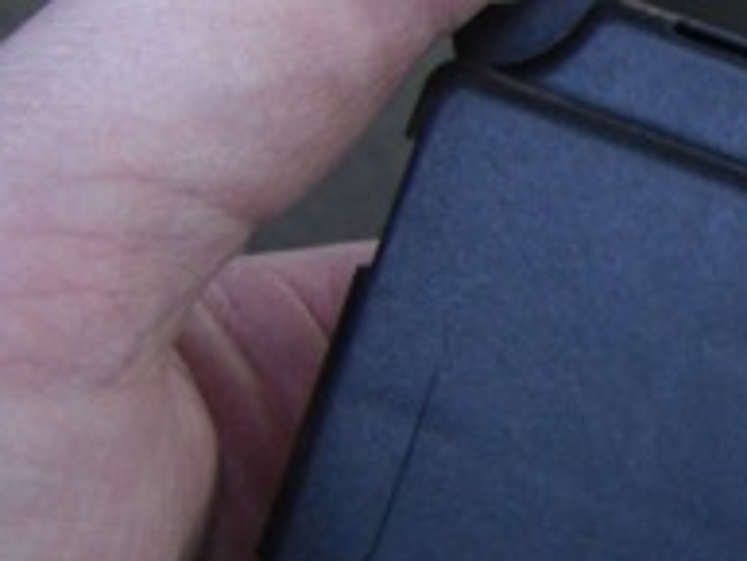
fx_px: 2548
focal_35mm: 118
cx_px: 1033
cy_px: 248
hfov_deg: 15.7
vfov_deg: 12.6
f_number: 3.4
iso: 200
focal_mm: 6.3
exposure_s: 1/80
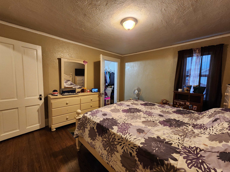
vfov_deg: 89.9
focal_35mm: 13
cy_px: 86
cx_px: 115
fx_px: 86
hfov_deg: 106.2
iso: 400
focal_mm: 2.2
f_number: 2.2
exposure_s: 1/30
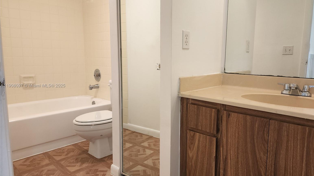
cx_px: 163
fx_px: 216
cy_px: 86
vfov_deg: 44.4
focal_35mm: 26
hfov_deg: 71.9
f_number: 1.8
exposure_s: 1/120
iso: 200
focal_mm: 6.4
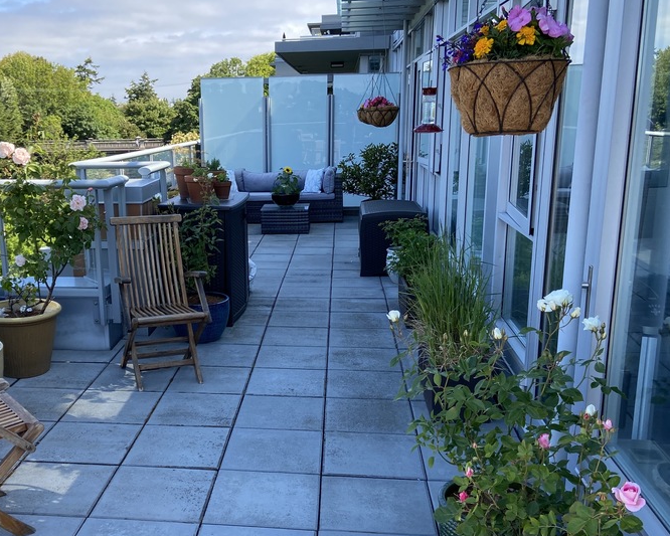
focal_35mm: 39
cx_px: 254
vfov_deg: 38.1
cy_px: 319
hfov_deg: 46.4
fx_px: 773
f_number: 1.8
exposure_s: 1/647
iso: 32
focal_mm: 4.25
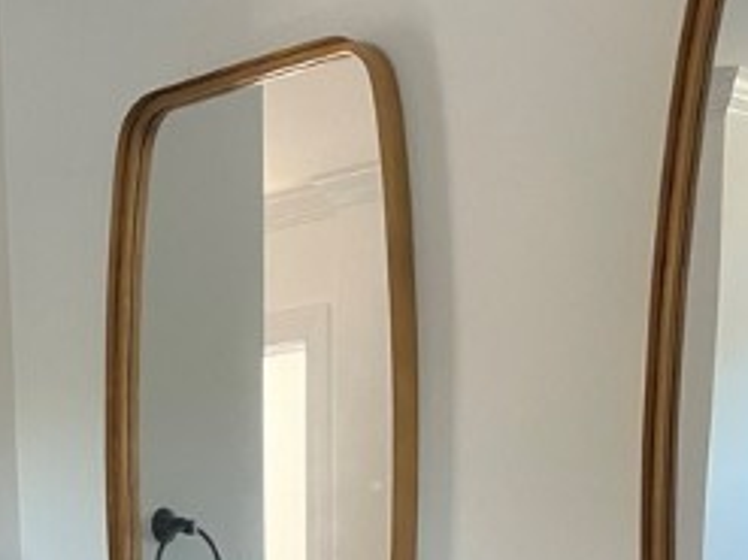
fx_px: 1749
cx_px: 109
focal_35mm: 81
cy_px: 908
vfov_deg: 16.2
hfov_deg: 23.6
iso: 125
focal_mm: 4.2
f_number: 1.6
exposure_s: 1/65
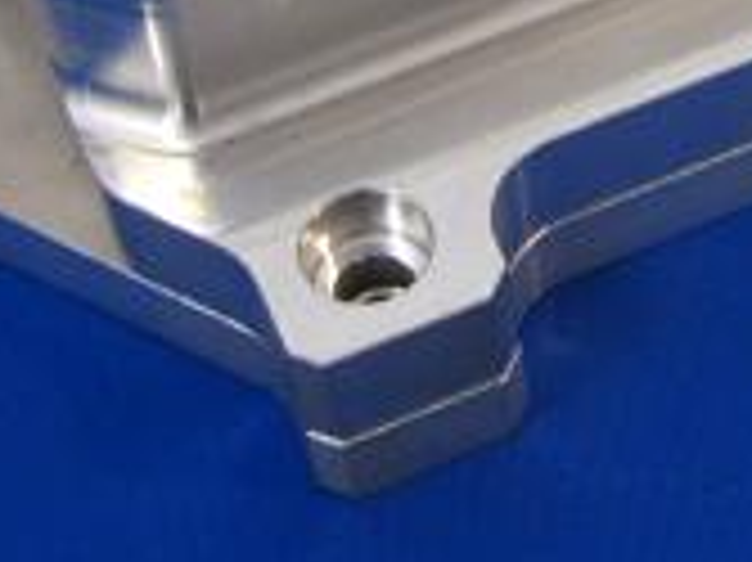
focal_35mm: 146
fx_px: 3169
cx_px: 811
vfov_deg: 9.6
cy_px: -472
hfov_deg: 13.3
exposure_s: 1/40
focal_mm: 7.9
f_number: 2.8
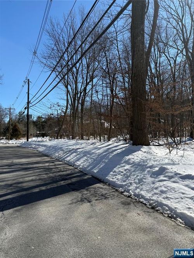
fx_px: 179
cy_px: 129
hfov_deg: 56.8
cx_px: 97
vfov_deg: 71.6
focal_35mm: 24
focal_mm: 6.76
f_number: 1.78
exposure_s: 1/5319
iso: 80
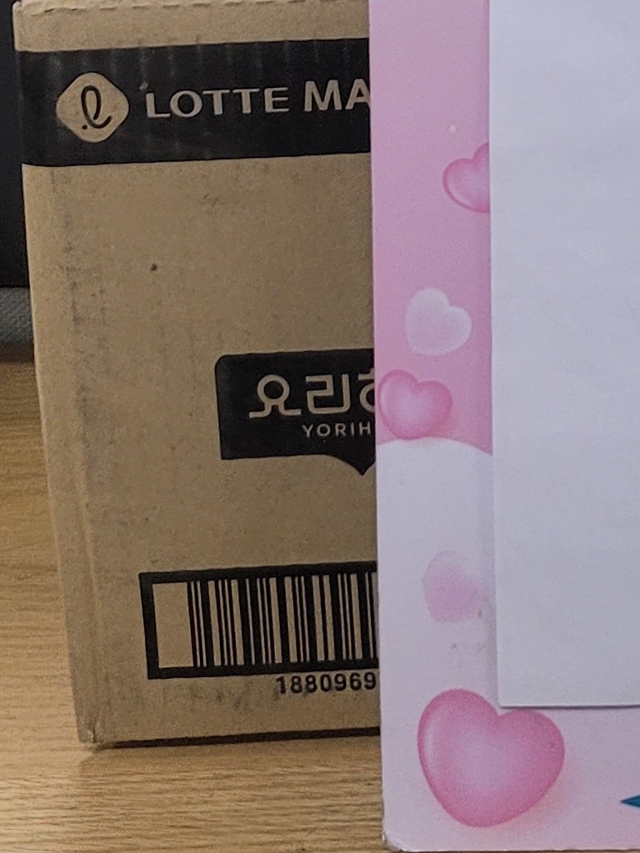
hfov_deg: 13.0
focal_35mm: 102
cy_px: -539
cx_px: 1186
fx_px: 2514
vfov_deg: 16.9
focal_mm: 5.4
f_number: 1.8
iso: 250
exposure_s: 1/120
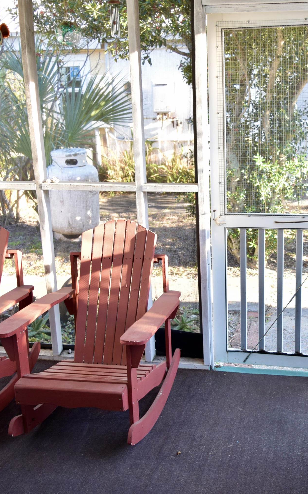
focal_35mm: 42
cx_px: 230
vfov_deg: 47.2
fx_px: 564
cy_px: 244
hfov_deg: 30.1
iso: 400
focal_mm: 18
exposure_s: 1/80
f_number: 4.5
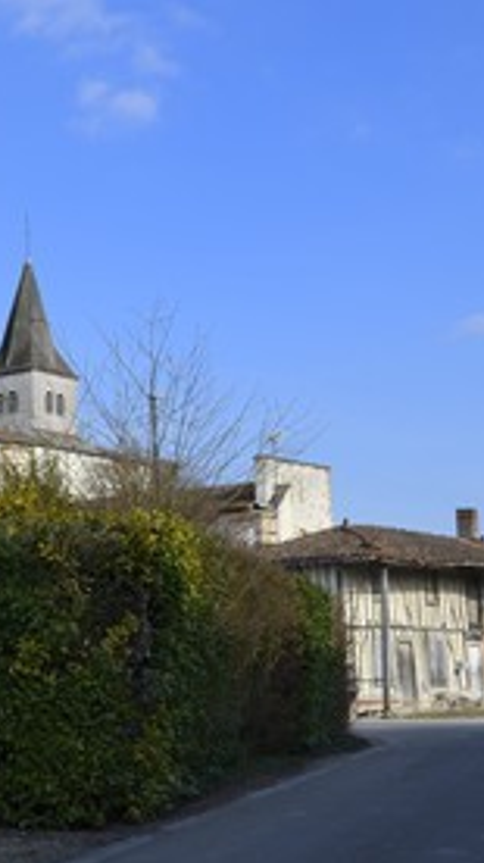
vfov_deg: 31.4
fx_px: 1531
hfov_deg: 17.4
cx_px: -37
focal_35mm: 67
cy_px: 435
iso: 200
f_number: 10
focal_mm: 42
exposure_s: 1/250
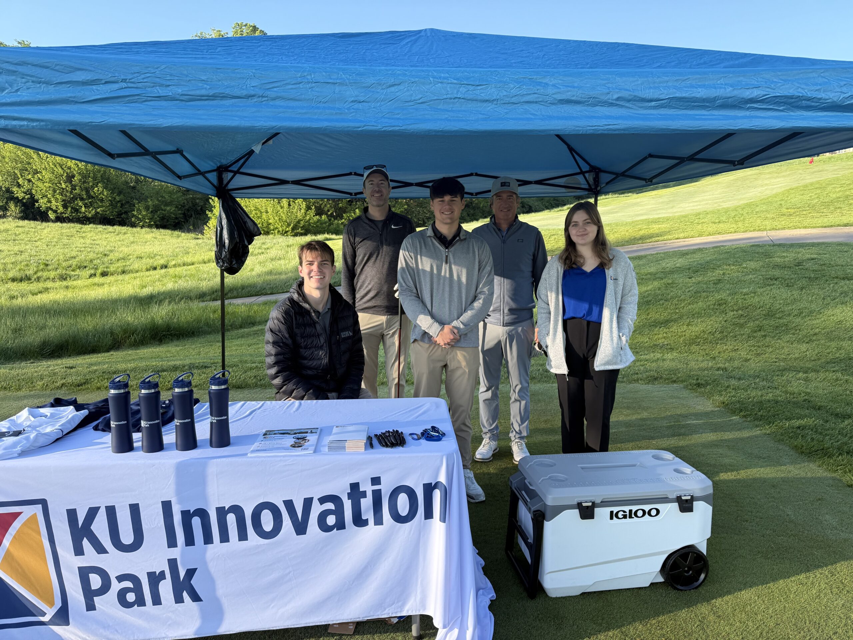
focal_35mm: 24
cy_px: 320
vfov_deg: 56.8
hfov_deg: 71.6
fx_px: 591
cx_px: 426
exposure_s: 1/979
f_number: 1.78
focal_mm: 6.76
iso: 100
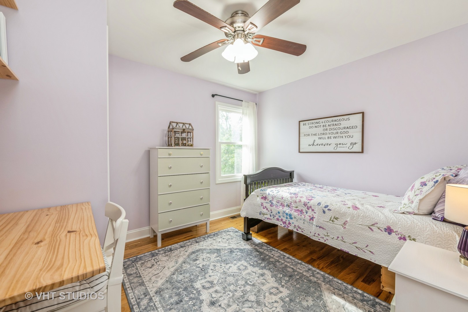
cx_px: 234
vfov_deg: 81.2
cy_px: 156
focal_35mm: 14
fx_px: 182
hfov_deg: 104.3
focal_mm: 14
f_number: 8
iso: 200
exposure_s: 1/13
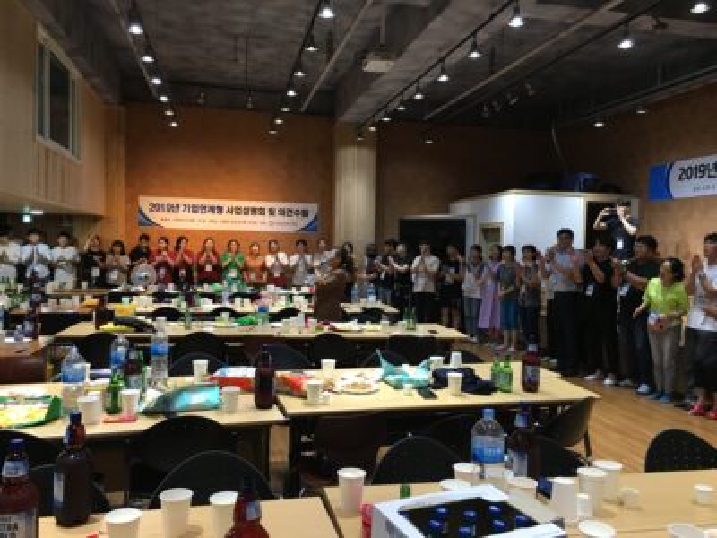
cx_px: 358
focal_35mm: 29
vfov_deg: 48.2
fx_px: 601
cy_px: 269
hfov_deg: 61.7
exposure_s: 1/30
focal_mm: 4.15
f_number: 2.2
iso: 125
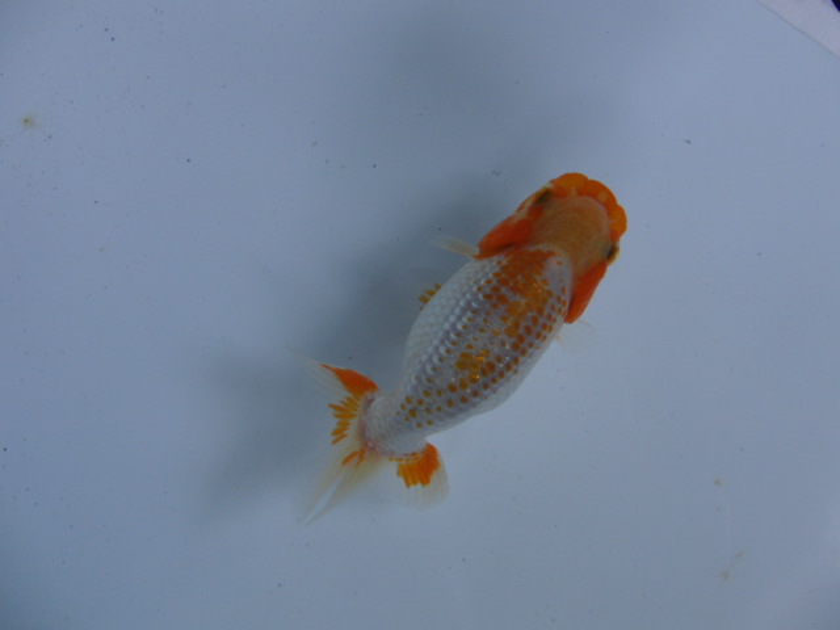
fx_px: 898
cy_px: 315
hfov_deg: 50.1
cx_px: 420
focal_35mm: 37
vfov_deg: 38.7
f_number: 3.6
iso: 100
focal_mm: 6.42
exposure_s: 1/400
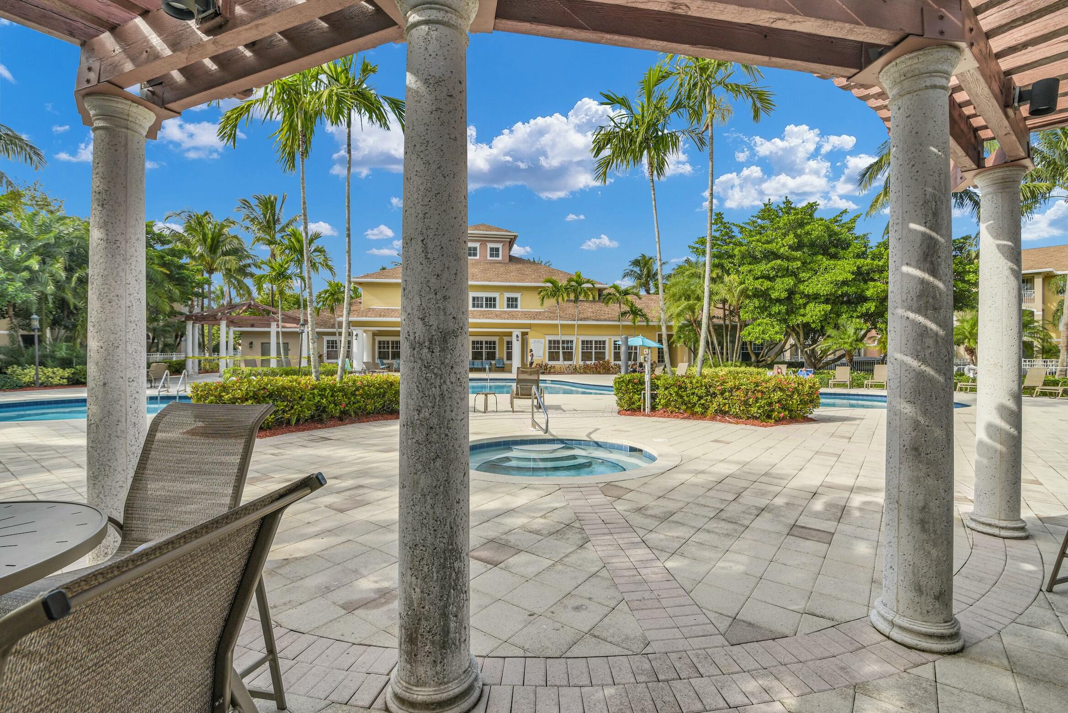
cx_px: 534
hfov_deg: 96.7
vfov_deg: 73.8
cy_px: 356
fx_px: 475
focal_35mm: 16
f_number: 8
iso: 200
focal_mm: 16
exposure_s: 1/1000
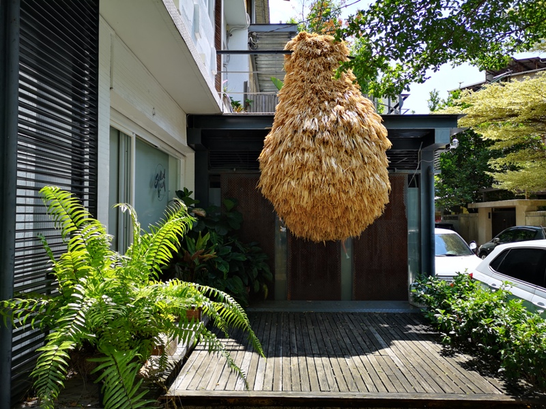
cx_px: 273
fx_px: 426
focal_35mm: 27
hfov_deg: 65.3
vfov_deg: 51.4
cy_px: 204
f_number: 1.8
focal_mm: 3.95
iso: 50
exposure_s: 1/805
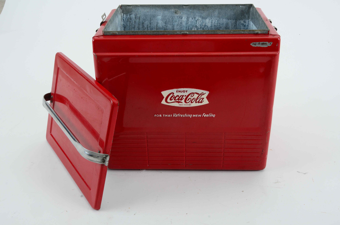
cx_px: 170
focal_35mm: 42
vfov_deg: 31.8
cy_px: 112
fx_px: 396
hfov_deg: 46.5
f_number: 16
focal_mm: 28
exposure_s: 1/160
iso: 400
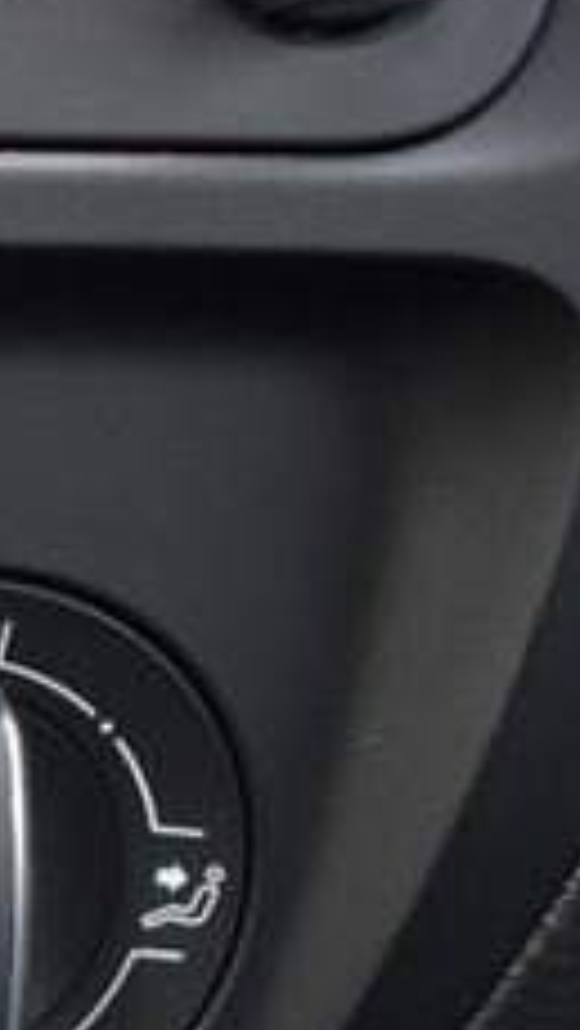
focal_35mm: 79
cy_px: 641
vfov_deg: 26.8
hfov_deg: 12.1
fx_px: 2158
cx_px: -841
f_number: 3.5
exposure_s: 1/160
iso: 800
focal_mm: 18
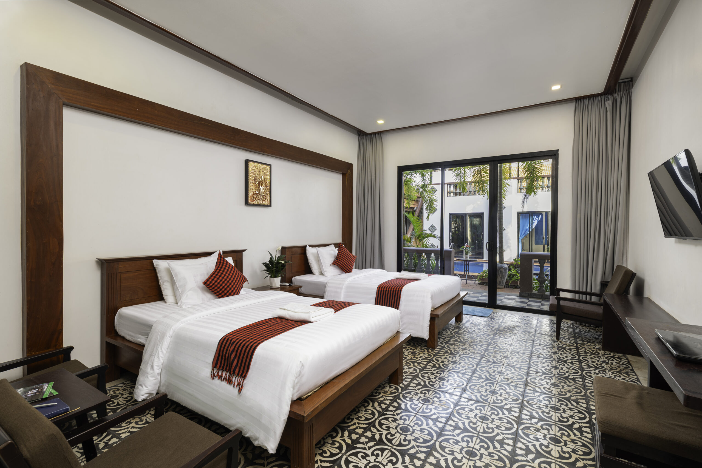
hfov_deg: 96.7
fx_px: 312
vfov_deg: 73.8
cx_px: 351
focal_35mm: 16
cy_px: 234
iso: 100
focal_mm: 16
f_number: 9
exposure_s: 1/4
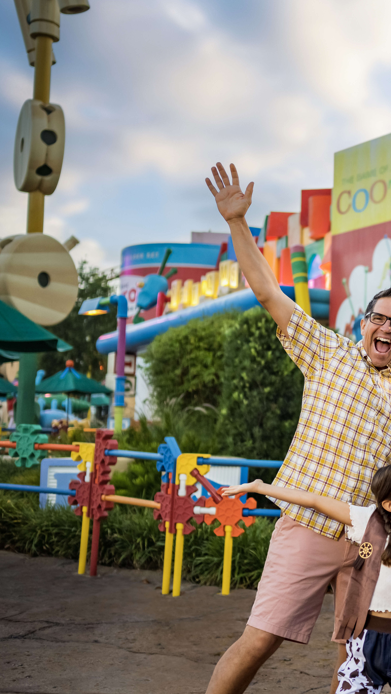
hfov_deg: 19.5
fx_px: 1032
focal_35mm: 56
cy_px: 345
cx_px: 527
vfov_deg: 37.2
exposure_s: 1/400
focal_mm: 35
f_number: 2
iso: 2000
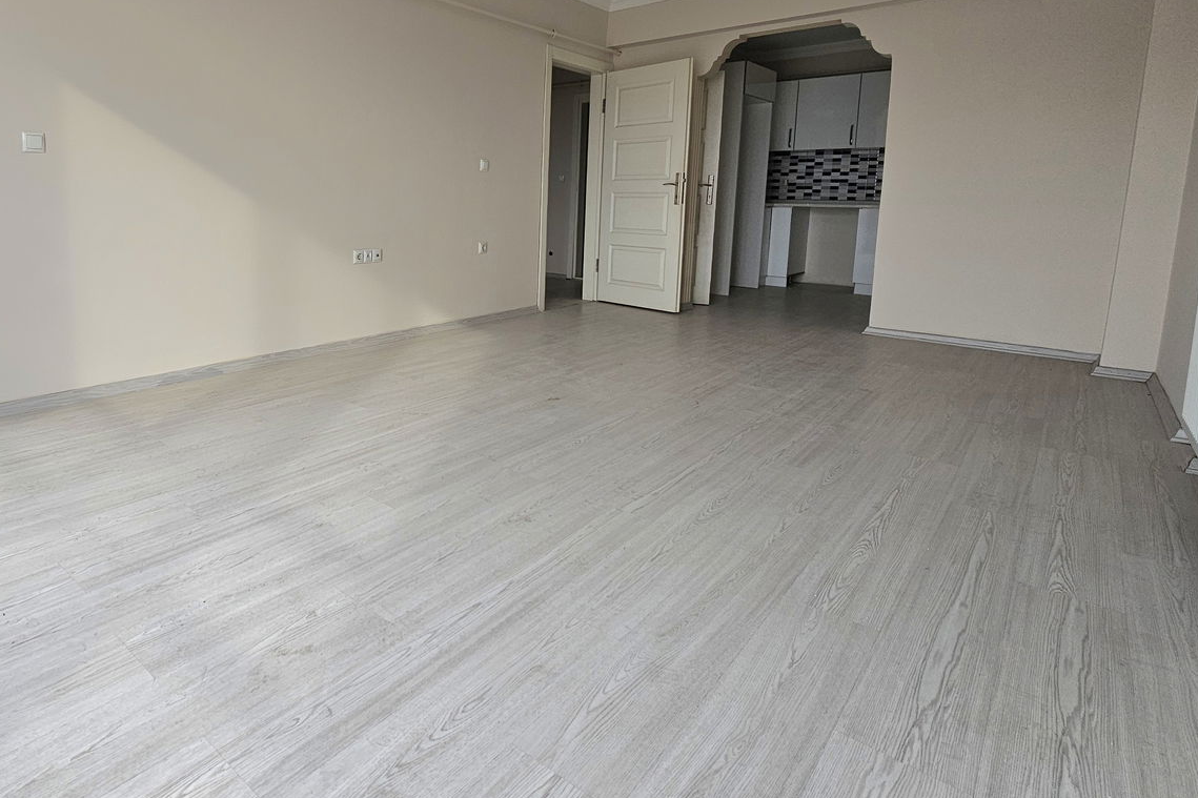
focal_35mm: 19
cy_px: 298
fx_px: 632
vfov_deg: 63.6
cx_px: 429
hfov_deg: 84.7
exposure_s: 1/101
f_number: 2.2
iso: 50
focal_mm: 2.2
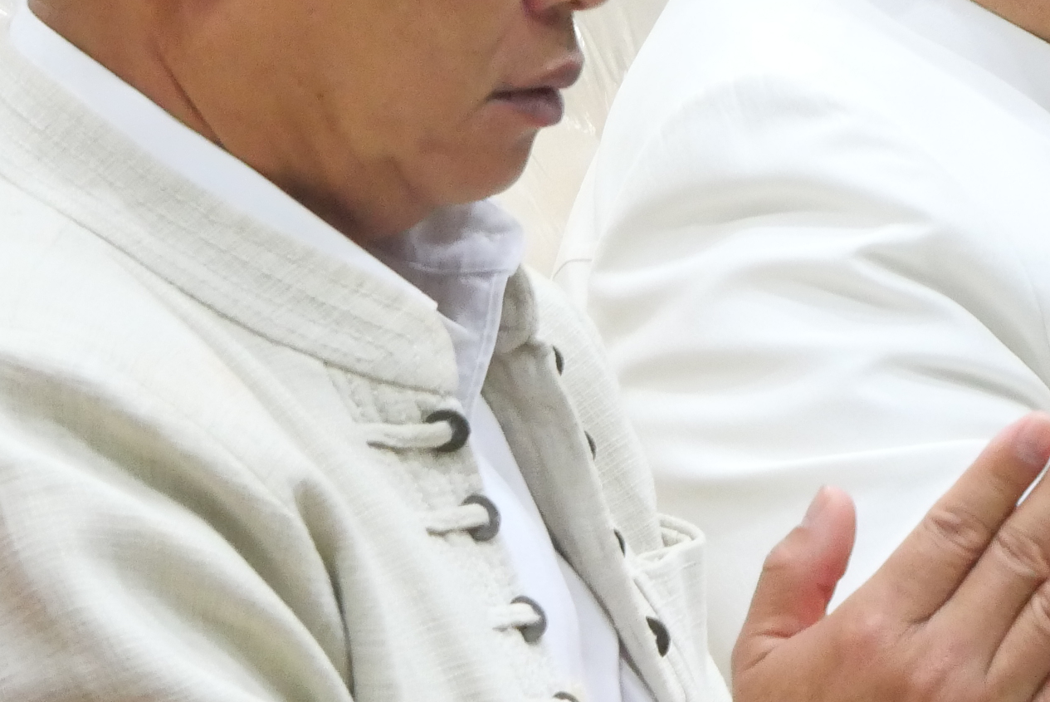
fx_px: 10622
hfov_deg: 5.6
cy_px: 242
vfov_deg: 3.8
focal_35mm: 364
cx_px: 1253
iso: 3200
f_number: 5.6
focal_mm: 60
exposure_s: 1/60
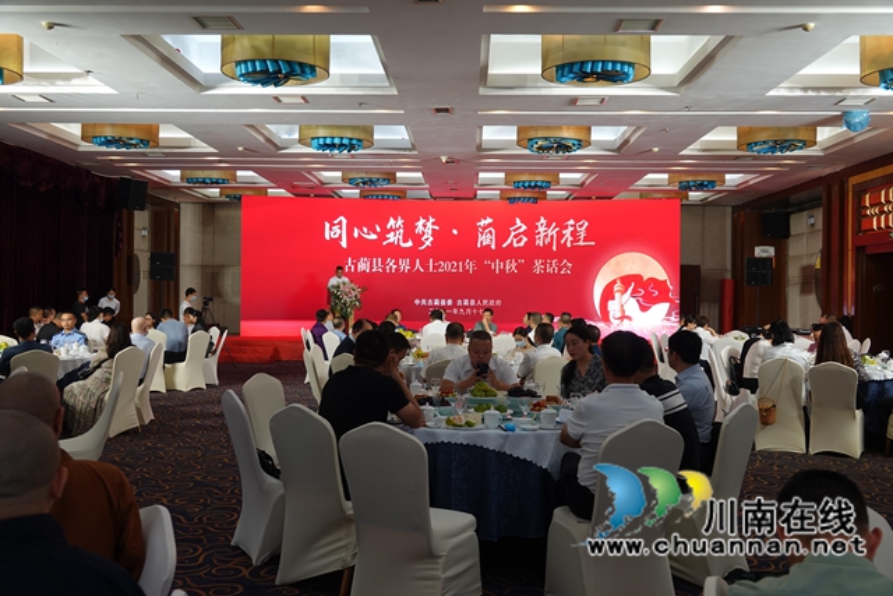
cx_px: 446
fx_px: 844
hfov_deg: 55.8
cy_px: 298
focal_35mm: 34
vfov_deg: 38.9
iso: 125
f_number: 2.8
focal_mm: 12.63
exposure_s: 1/40
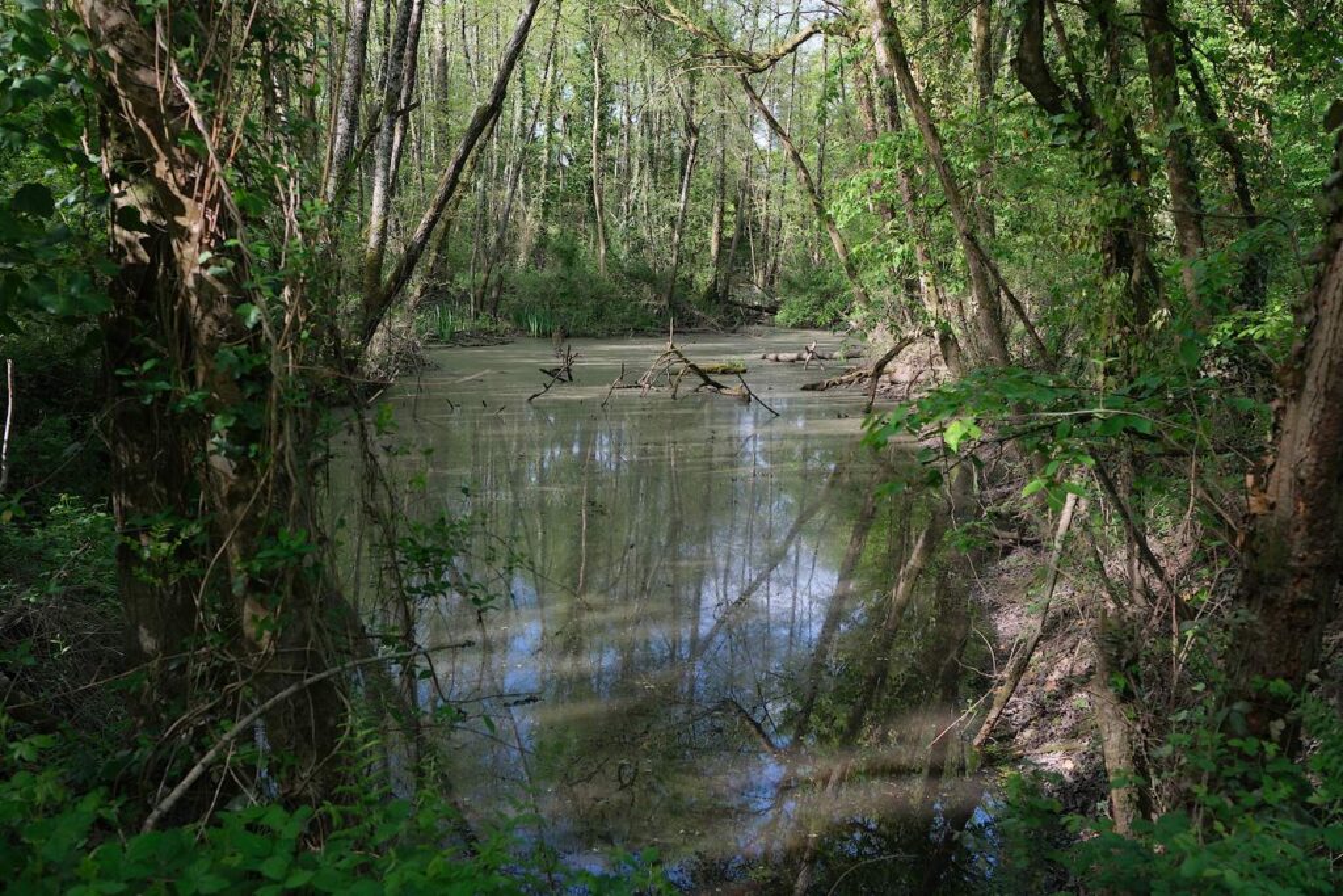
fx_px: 1306
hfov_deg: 54.4
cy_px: 448
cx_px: 672
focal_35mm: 35
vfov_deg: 37.9
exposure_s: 1/210
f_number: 4
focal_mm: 23
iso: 250
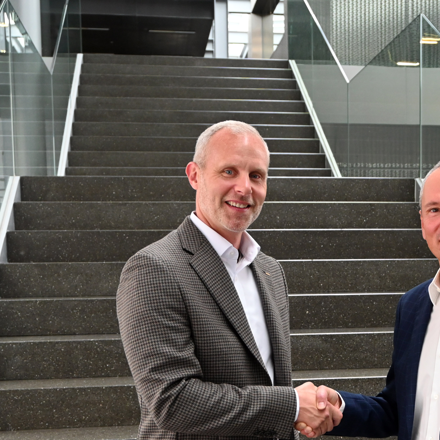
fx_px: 877
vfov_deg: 27.8
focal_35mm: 61
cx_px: 313
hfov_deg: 27.9
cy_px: 327
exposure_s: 1/125
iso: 1000
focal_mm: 21
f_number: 4
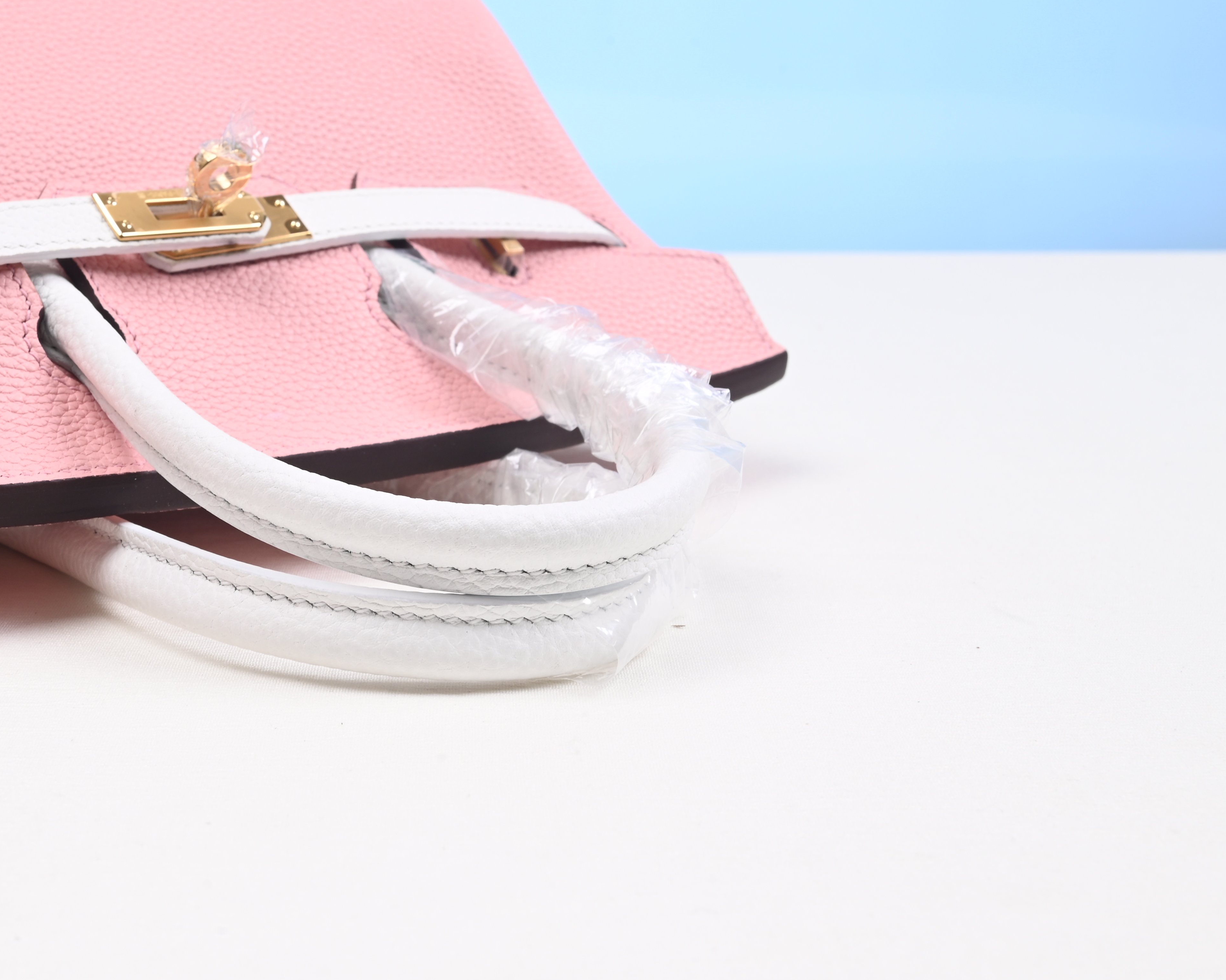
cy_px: 363
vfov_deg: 25.7
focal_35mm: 59
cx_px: 346
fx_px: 2141
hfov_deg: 31.5
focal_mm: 40
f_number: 16
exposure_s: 1/2
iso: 100
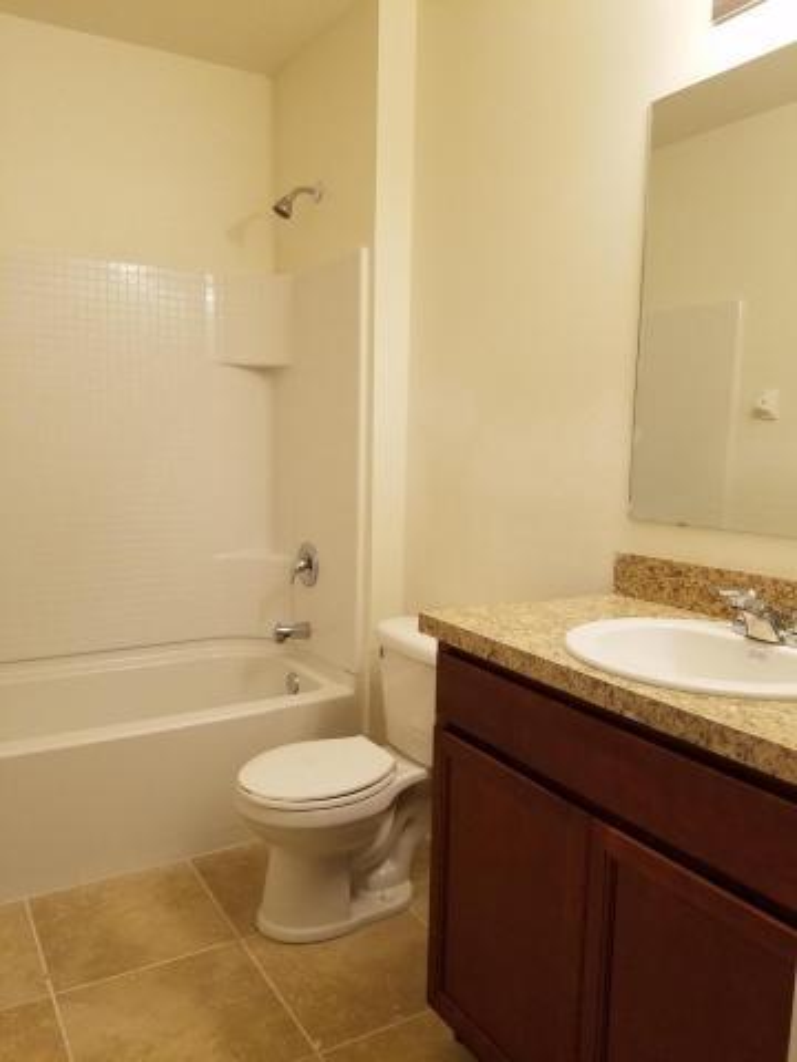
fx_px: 798
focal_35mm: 26
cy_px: 531
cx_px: 398
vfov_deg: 67.3
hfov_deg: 53.1
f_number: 1.7
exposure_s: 1/60
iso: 160
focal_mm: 4.2
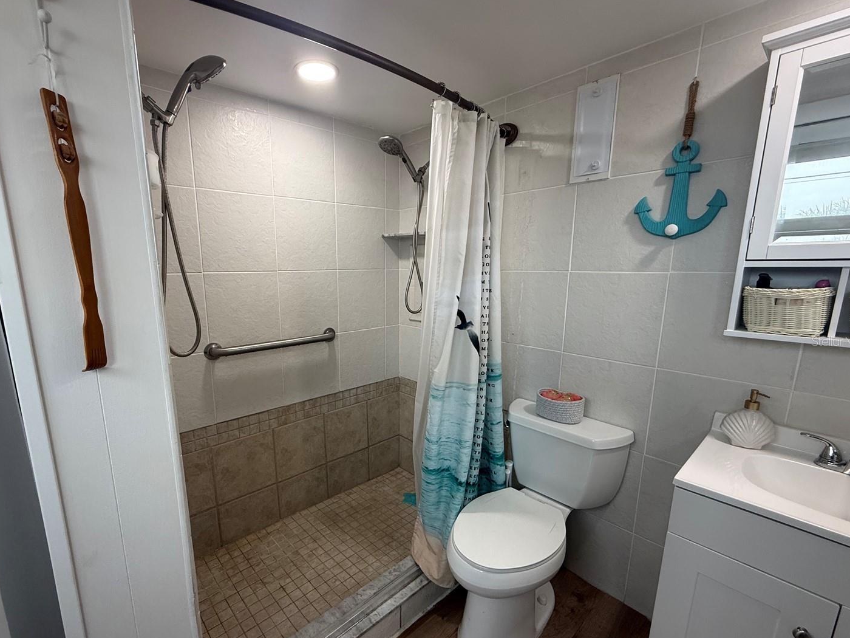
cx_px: 383
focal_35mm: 16
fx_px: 393
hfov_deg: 94.2
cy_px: 341
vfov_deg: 78.0
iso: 100
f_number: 2.2
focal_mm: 2.22
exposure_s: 1/120
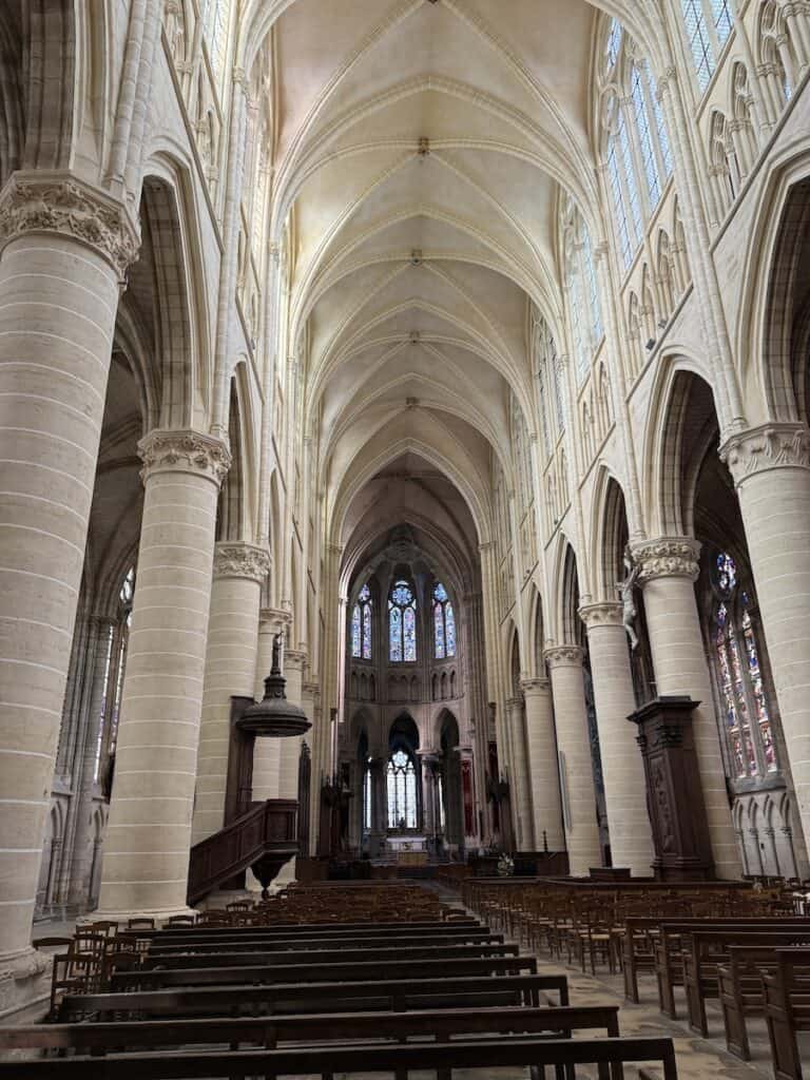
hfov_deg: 56.8
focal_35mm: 24
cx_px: 405
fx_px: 749
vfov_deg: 71.6
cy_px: 540
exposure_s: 1/113
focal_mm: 6.76
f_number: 1.78
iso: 200
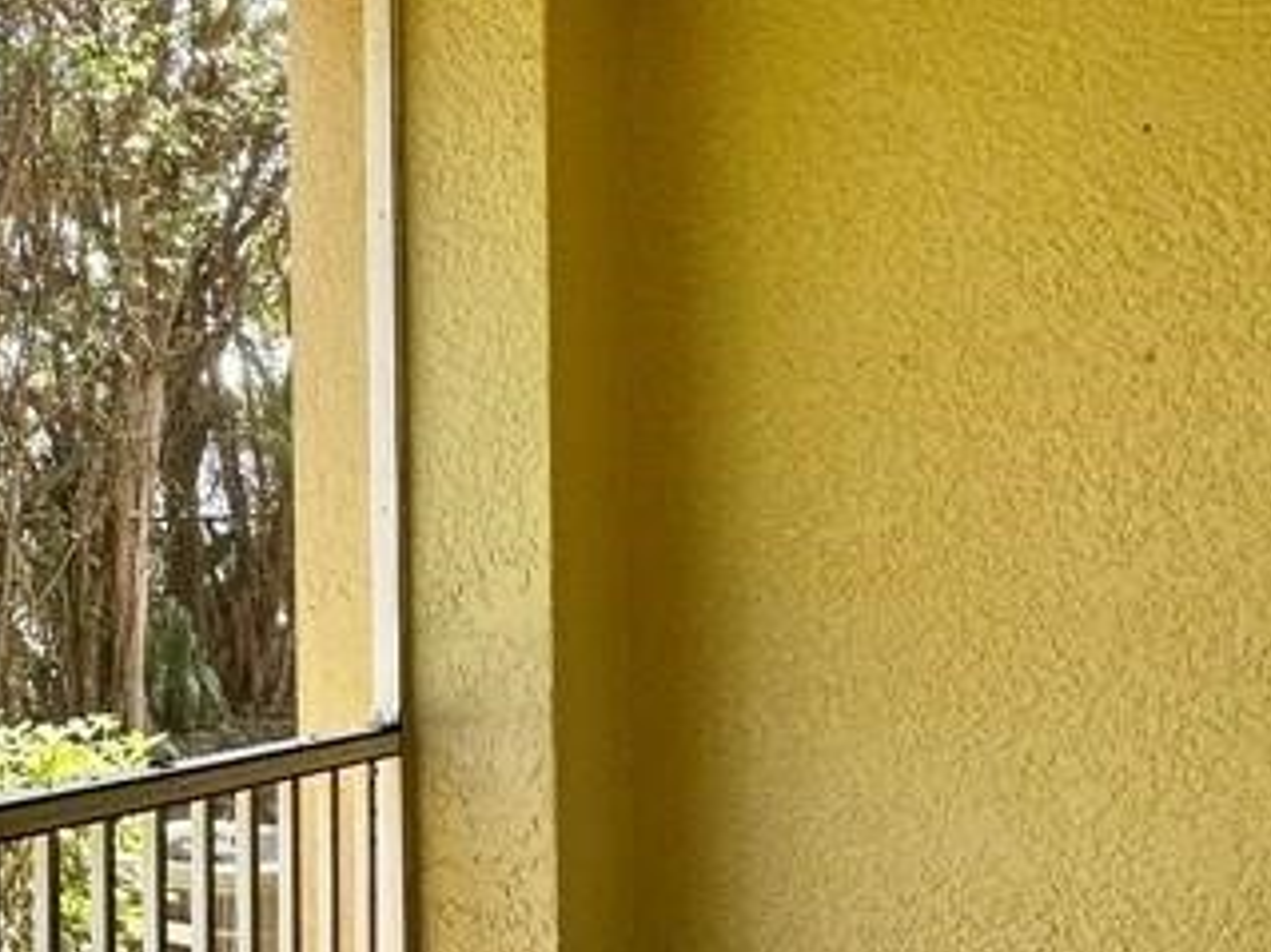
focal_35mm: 45
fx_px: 1652
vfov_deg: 32.1
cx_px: -100
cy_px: 538
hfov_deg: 36.2
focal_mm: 2.22
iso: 64
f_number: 2.2
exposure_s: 1/99
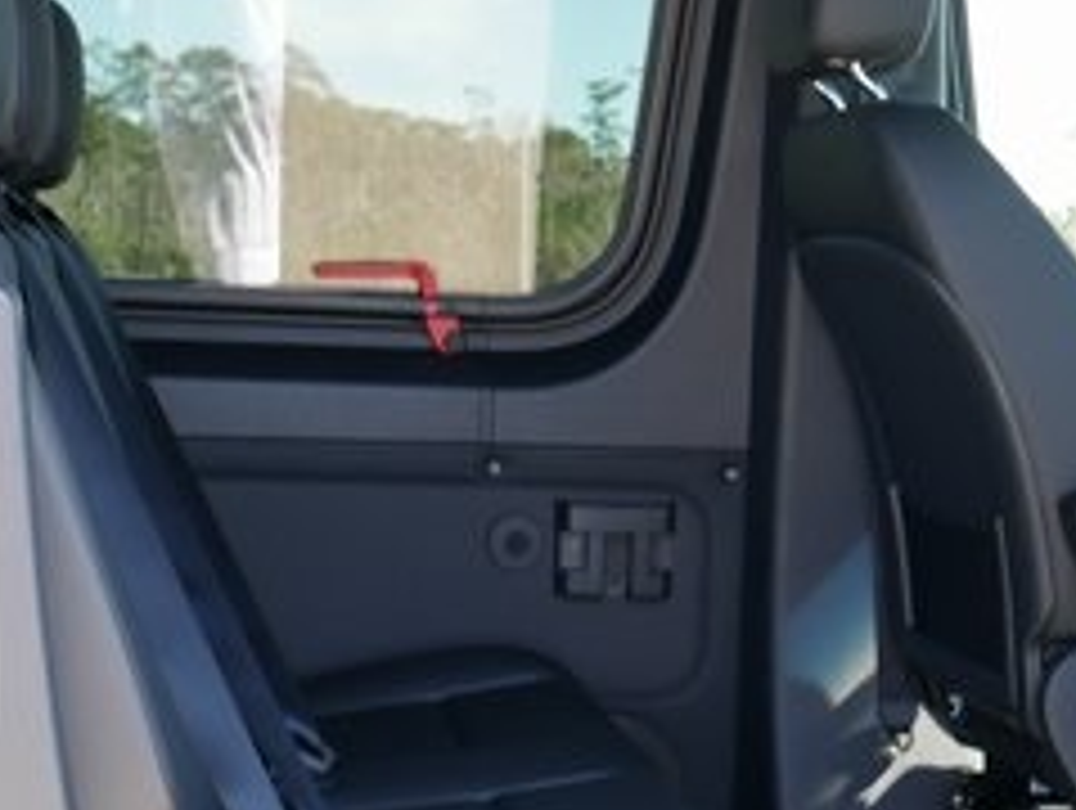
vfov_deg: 19.7
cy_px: 353
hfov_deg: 25.6
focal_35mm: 75
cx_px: 248
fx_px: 2335
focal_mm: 14
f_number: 3.5
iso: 200
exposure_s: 1/125
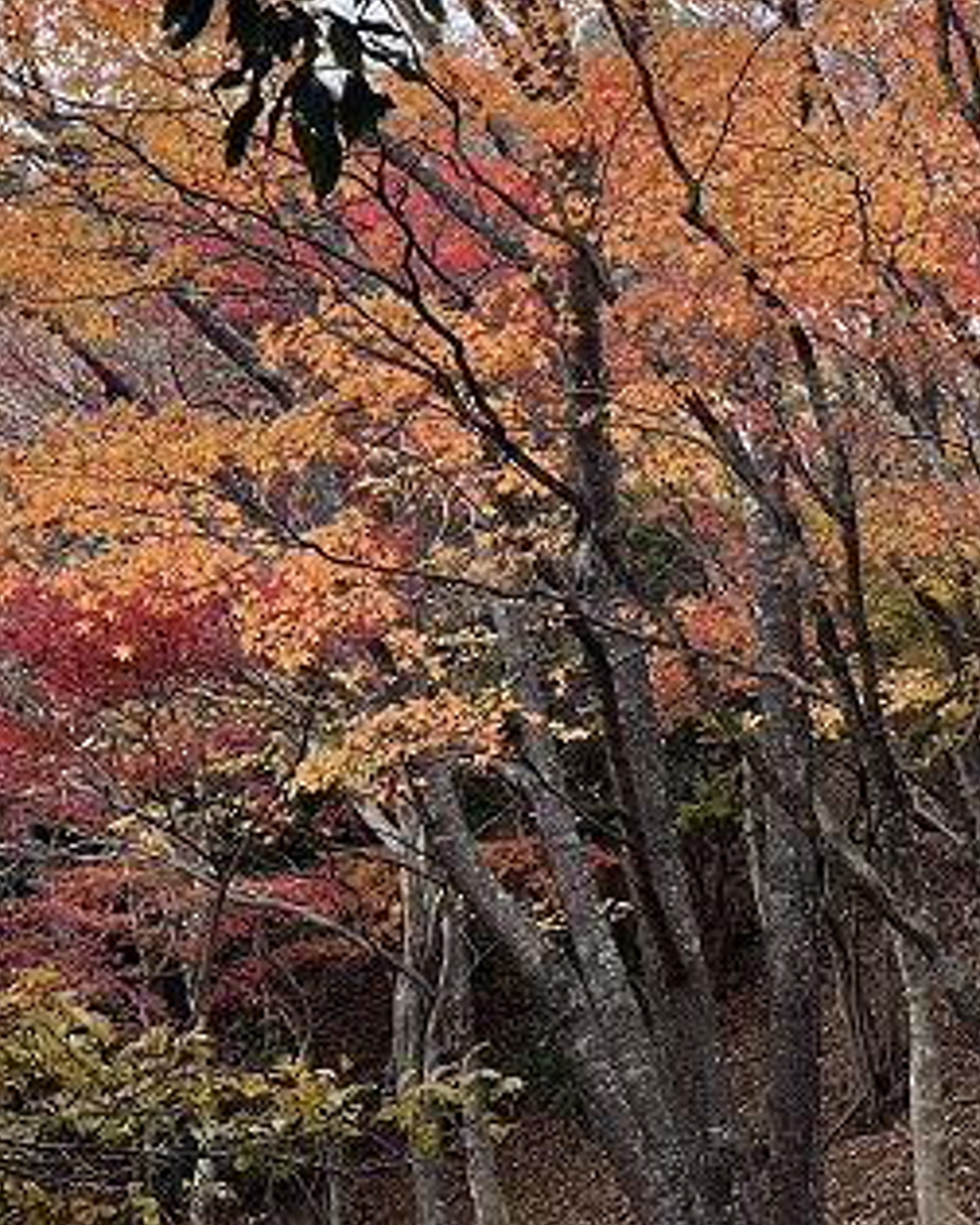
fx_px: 2357
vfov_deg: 27.7
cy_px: 52
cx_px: 570
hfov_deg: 23.5
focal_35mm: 65
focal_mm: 5.7
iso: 50
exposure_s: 1/497
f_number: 1.5
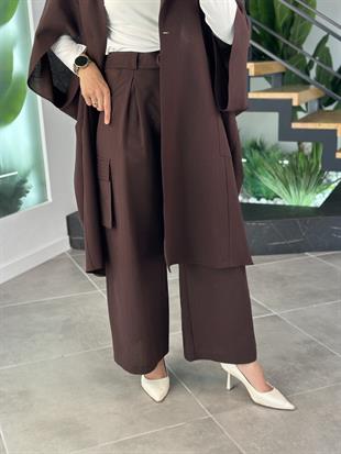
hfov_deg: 30.3
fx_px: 630
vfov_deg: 39.6
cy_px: 227
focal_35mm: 48
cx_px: 170
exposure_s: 1/168
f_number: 1.78
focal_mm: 6.86
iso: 100
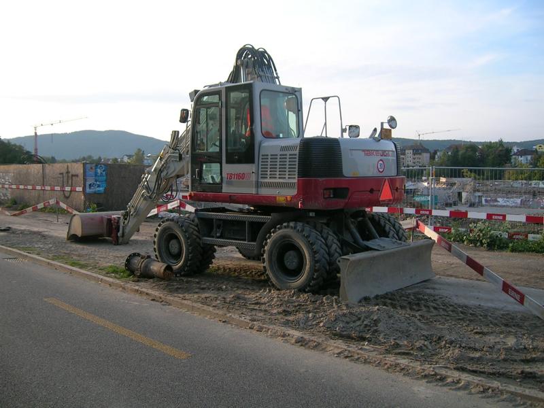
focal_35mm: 35
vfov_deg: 40.7
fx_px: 550
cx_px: 272
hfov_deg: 52.6
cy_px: 204
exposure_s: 1/288
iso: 50
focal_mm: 5.4
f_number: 2.8
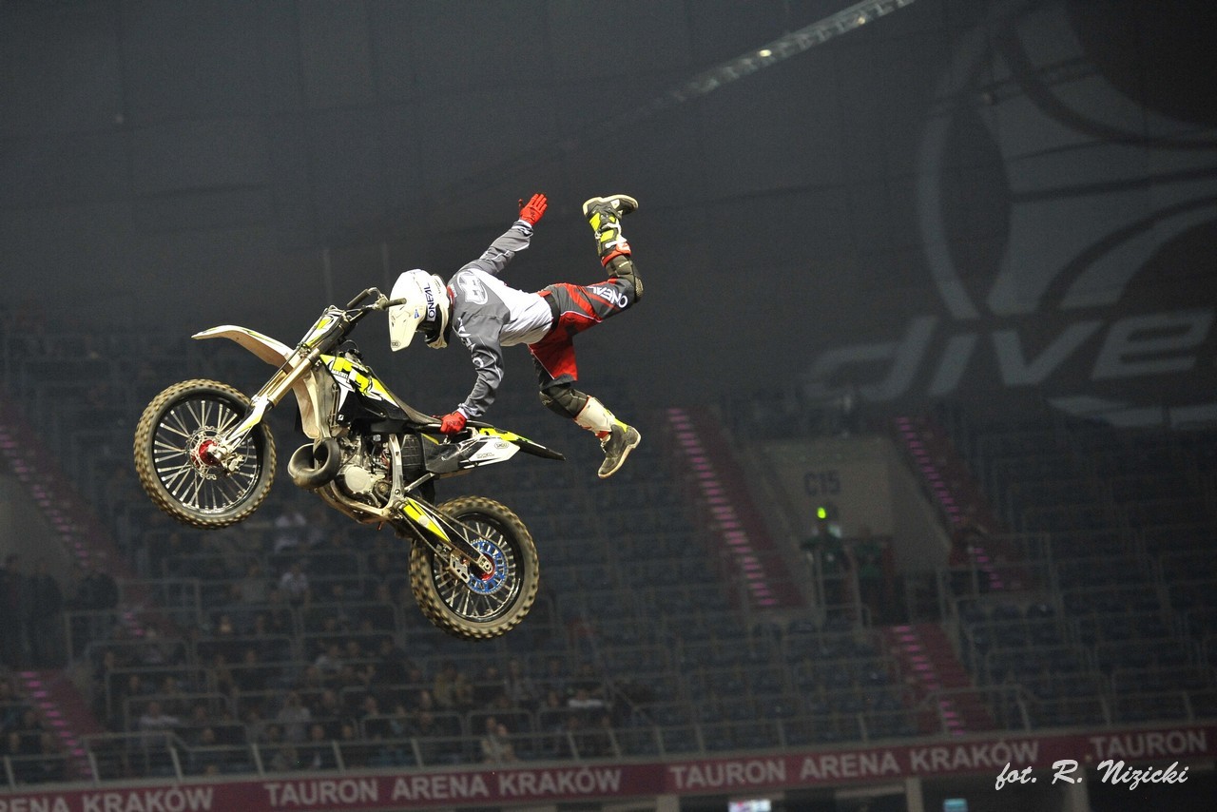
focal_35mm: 130
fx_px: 4395
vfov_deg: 10.6
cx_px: 608
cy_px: 406
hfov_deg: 15.8
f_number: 3.2
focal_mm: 130
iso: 3200
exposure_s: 1/1000
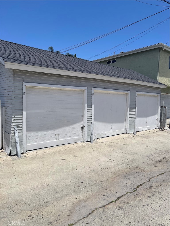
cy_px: 113
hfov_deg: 54.9
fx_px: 164
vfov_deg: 69.4
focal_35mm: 25
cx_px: 85
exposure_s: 1/7407
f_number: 1.6
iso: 32
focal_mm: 5.1
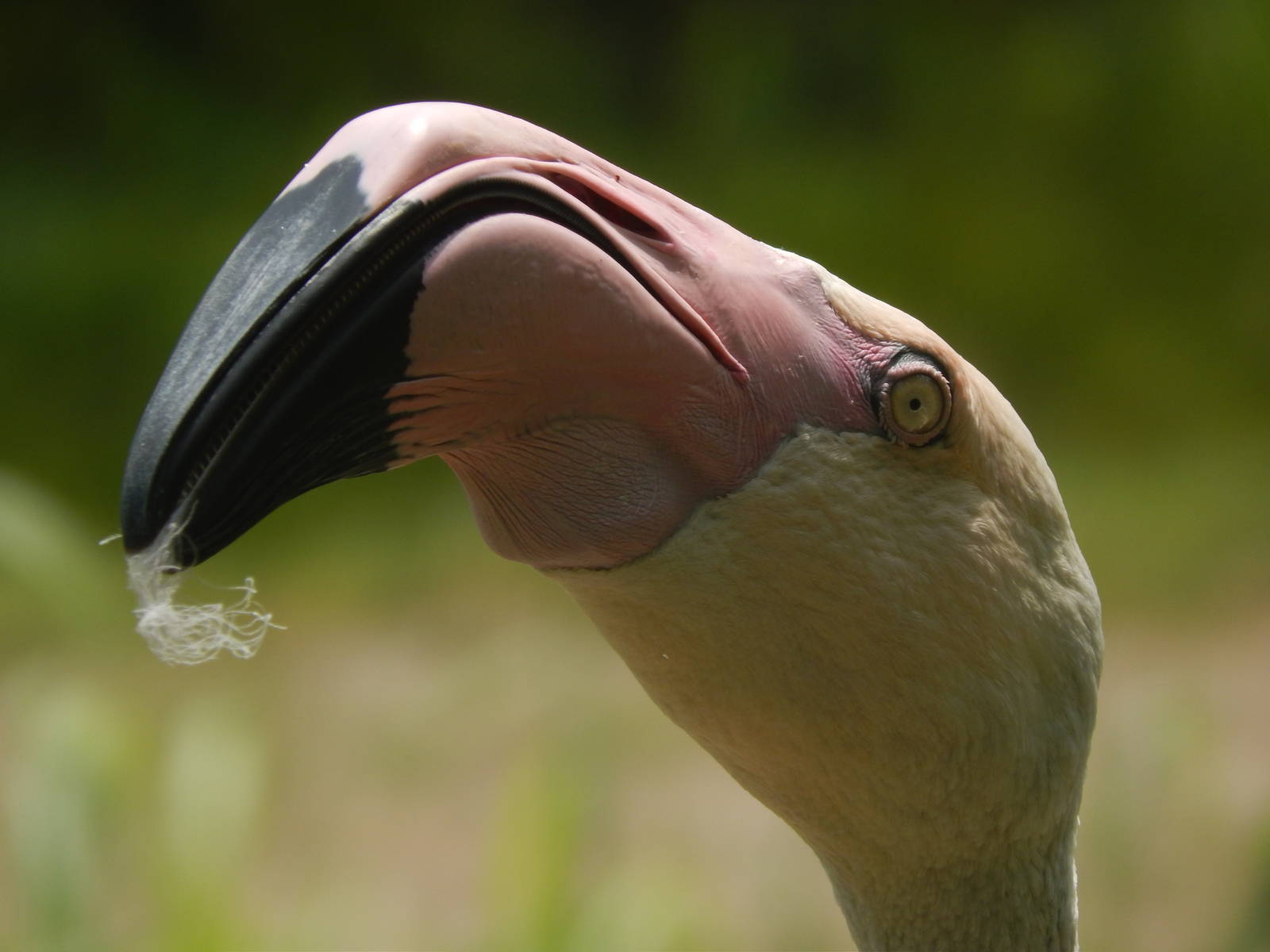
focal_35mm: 550
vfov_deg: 2.7
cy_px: 476
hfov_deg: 3.6
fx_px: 20179
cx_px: 635
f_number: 5.8
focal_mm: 97.9
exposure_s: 1/640
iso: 125
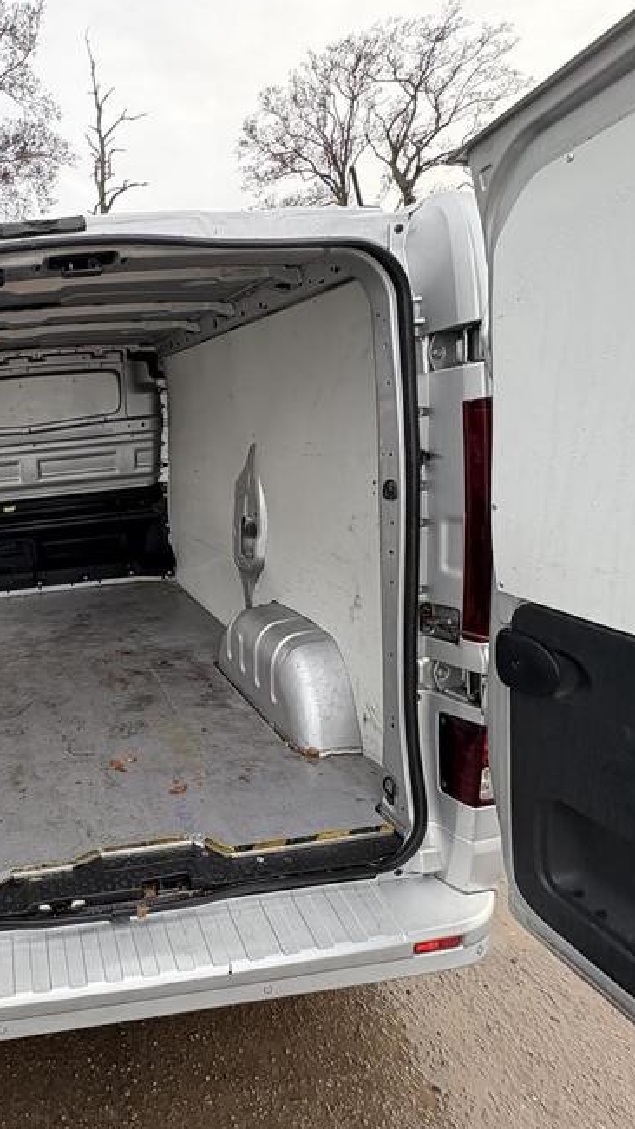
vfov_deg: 83.8
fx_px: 629
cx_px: 47
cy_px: 567
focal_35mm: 21
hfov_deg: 47.3
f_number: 2.2
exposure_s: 1/136
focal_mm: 2.22
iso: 80
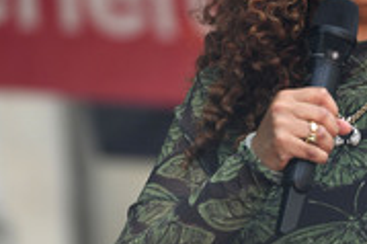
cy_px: 84
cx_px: 411
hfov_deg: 4.1
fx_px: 5143
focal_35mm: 505
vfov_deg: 2.7
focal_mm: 200
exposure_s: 1/1600
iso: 640
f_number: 4.5
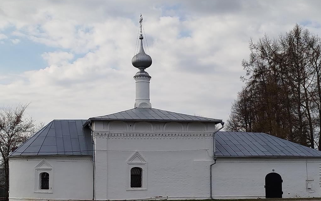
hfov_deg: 31.1
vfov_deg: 19.7
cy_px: 123
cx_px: 158
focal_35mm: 66
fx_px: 577
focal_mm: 5.31
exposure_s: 1/1197
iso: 50
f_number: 1.7
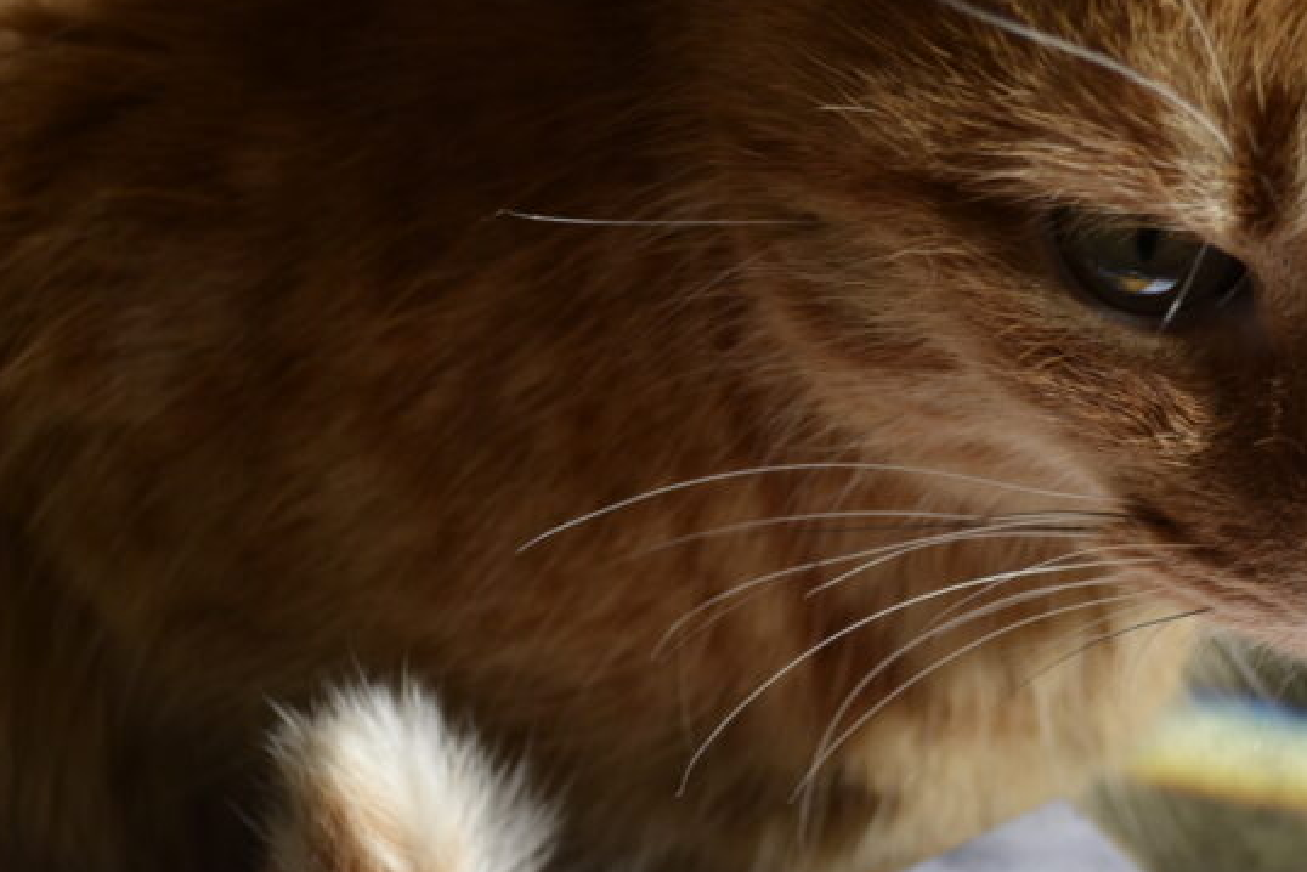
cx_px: 709
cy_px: 623
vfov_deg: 13.7
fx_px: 3630
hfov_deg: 20.4
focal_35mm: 100
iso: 250
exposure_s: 1/125
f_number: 5
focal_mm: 35
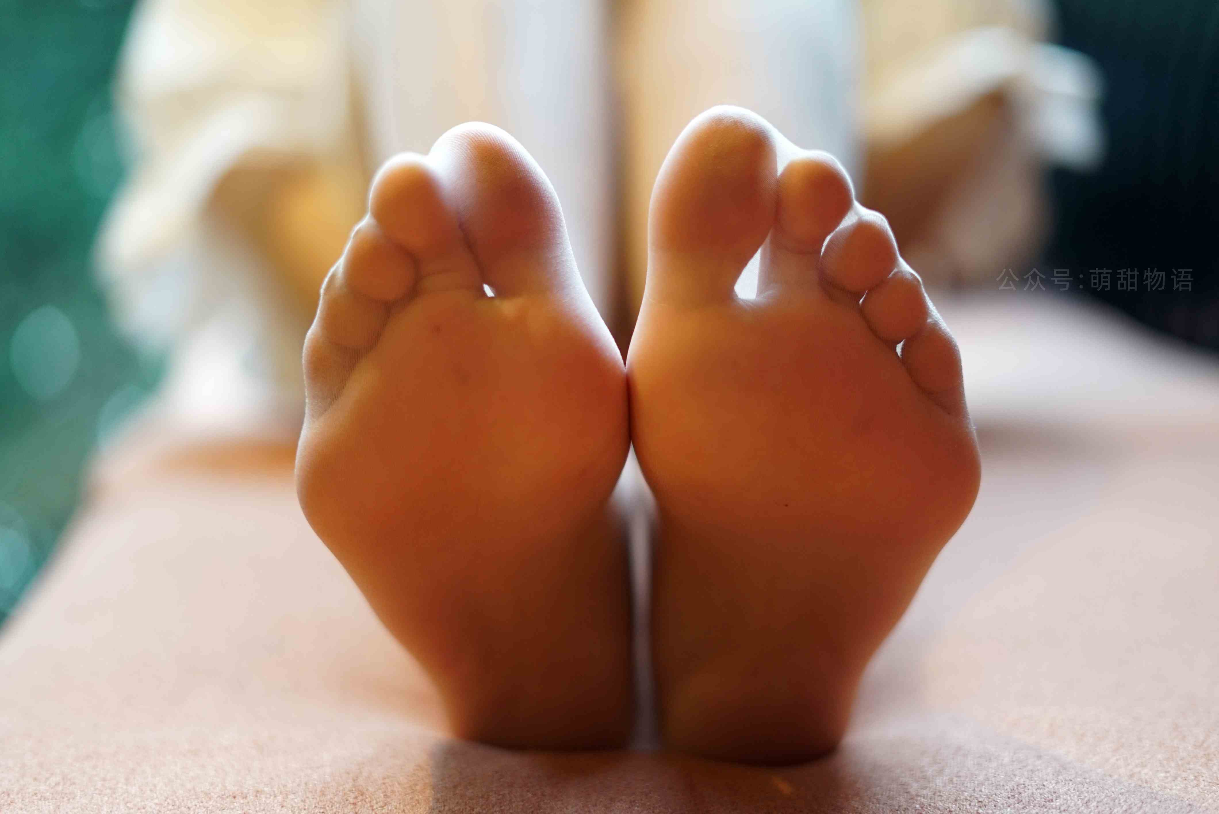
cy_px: 407
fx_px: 1694
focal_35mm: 50
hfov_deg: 39.6
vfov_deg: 27.0
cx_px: 610
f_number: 1.8
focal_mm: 50
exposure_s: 1/125
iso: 1000
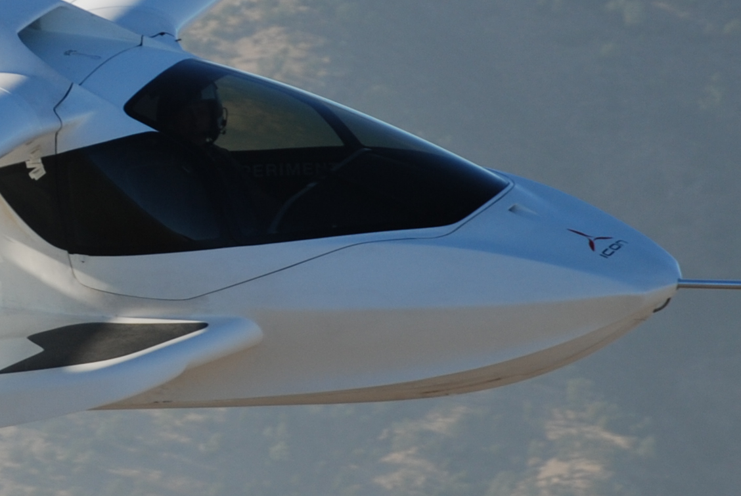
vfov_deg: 3.3
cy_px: 171
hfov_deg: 5.0
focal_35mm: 412
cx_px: -164
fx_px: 8490
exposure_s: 1/250
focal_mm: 80
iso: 100
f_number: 5.6
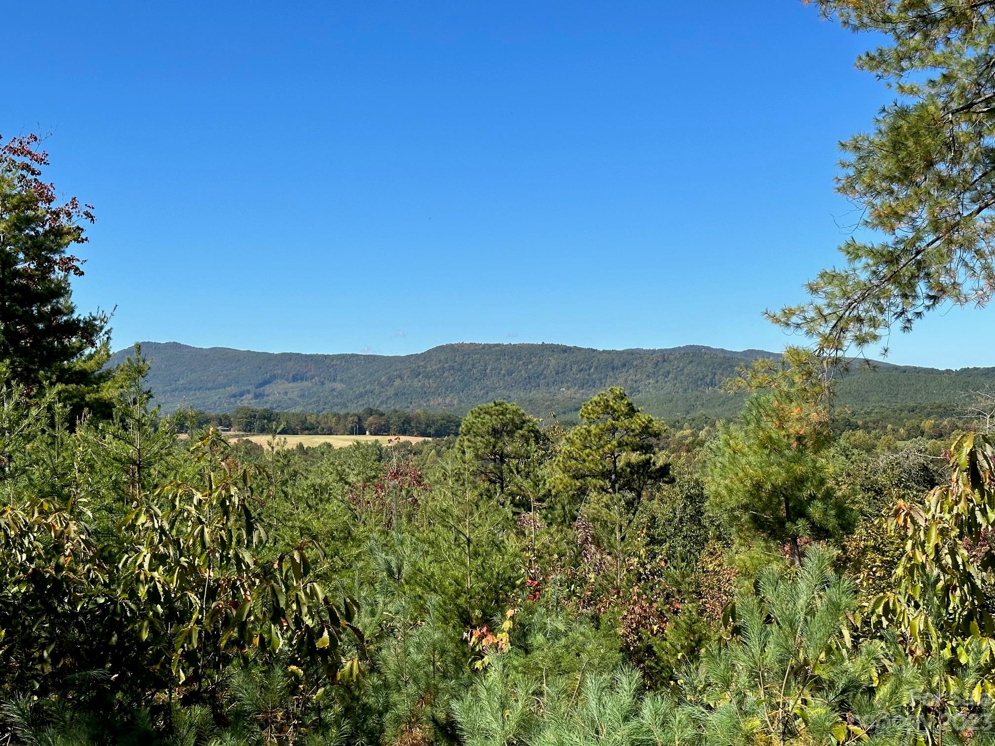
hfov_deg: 39.7
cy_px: 373
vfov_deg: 30.3
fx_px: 1380
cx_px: 498
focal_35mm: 48
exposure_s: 1/3731
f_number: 1.78
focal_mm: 6.86
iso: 64
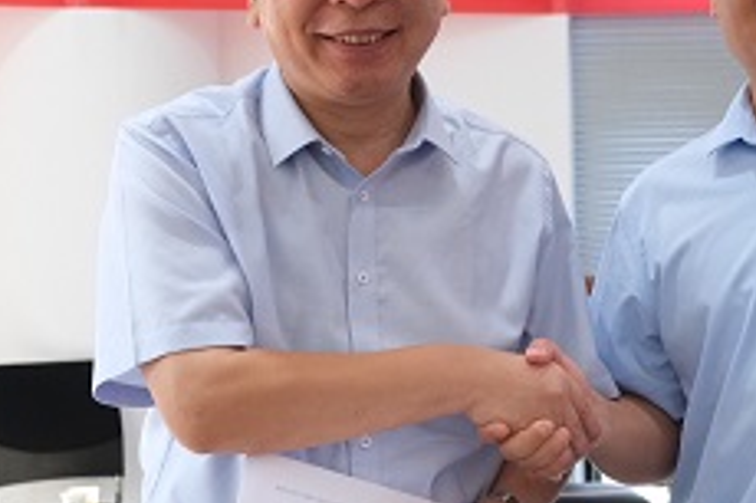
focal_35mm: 81
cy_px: 279
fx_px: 1700
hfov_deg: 24.7
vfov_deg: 16.8
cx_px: 598
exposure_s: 1/125
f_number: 3.2
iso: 1600
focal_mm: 20.5
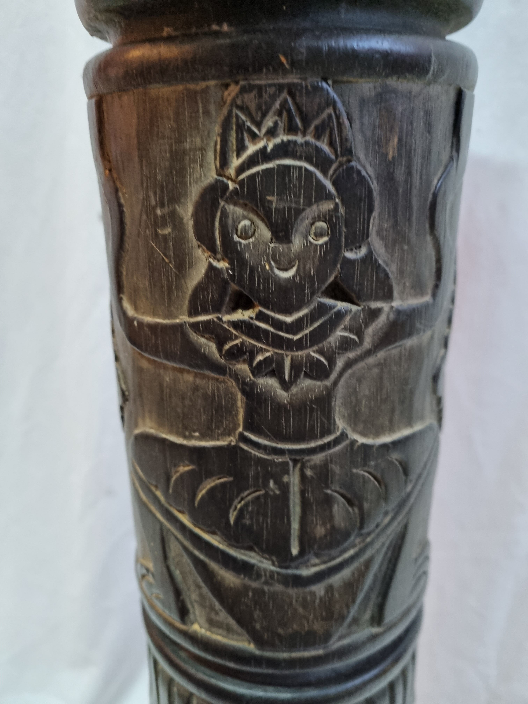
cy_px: 352
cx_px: 264
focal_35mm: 26
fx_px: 529
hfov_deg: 53.1
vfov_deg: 67.3
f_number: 1.8
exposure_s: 1/33
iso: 640
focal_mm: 5.4
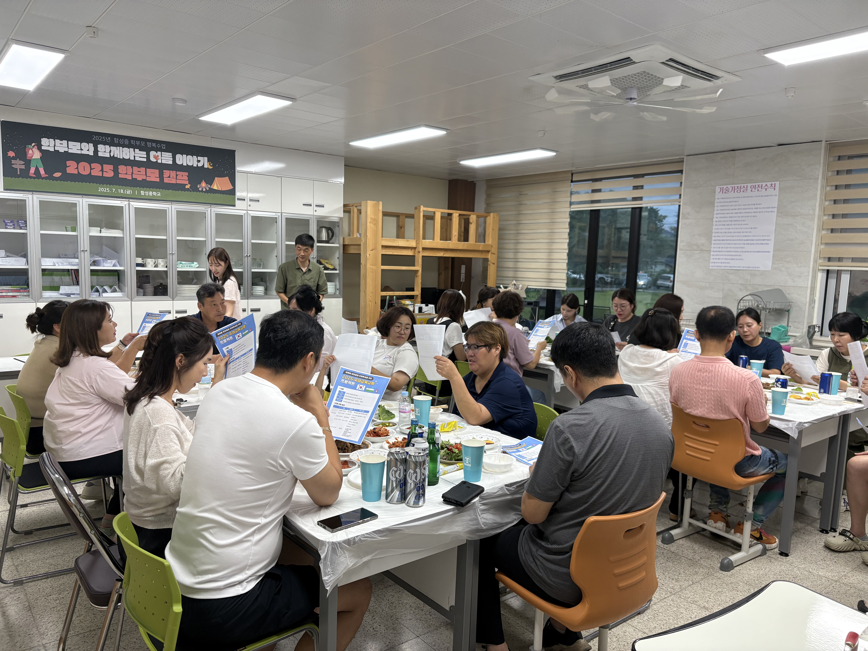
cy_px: 326
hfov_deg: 67.3
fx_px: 652
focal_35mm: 26
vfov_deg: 53.1
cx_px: 434
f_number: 1.6
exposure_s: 1/132
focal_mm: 5.96
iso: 125
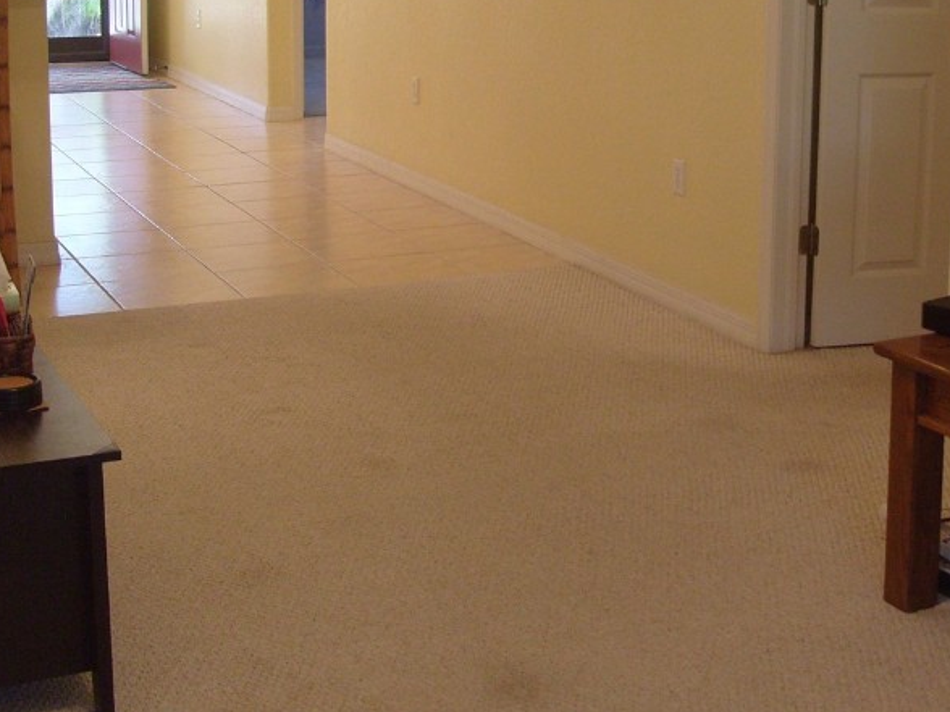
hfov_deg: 31.4
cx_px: 654
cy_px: 158
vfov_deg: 23.7
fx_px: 1674
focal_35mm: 61
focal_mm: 7.8
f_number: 2.8
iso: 200
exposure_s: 1/45
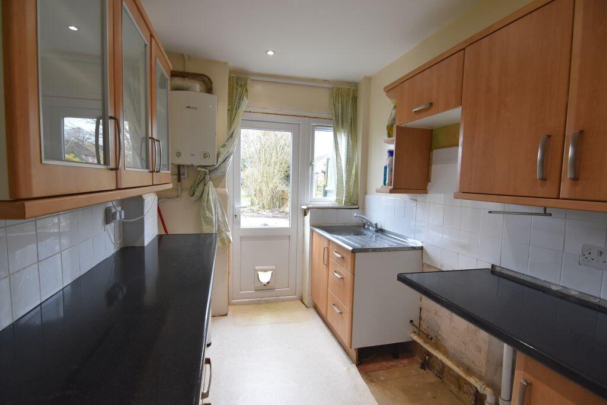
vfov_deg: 72.1
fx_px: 278
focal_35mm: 16
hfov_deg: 95.0
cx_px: 304
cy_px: 202
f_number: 4.5
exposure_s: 1/80
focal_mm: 11
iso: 800
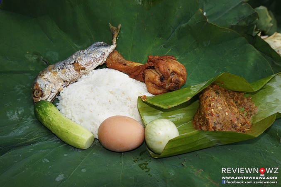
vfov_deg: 47.9
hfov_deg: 67.4
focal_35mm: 27
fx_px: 211
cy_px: 94
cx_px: 140
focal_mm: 18
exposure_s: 1/100
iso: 100
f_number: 4.5
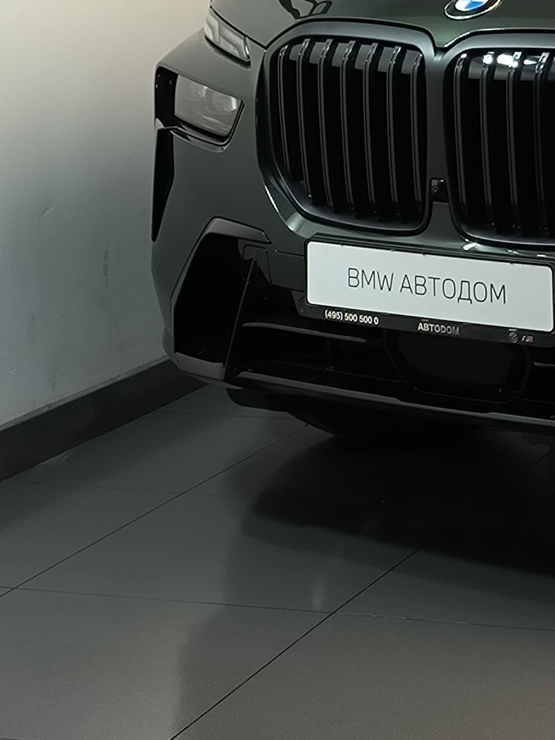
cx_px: 773
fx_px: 1304
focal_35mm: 61
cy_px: 92
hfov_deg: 21.2
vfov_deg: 30.5
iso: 103
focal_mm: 5.24
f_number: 1.7
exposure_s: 1/100
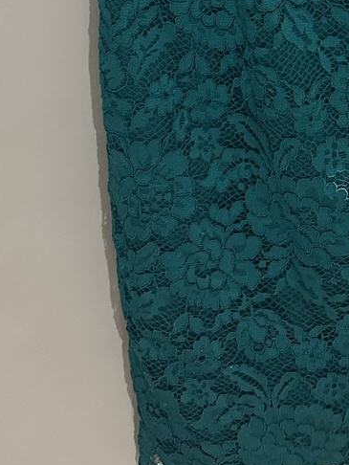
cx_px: 334
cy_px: -174
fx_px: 1061
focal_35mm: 79
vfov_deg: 21.7
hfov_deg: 18.3
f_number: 1.78
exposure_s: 1/33
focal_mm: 6.86
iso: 640
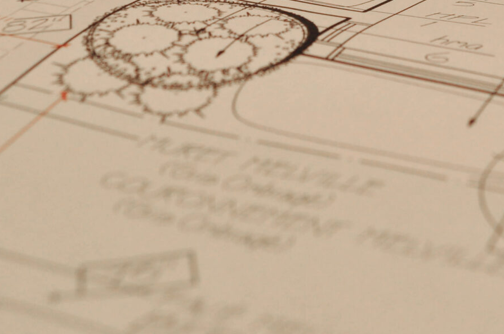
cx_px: 403
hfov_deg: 19.6
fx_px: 1440
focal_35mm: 103
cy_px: -41
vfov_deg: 13.0
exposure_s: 1/125
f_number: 5.6
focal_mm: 24
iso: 400
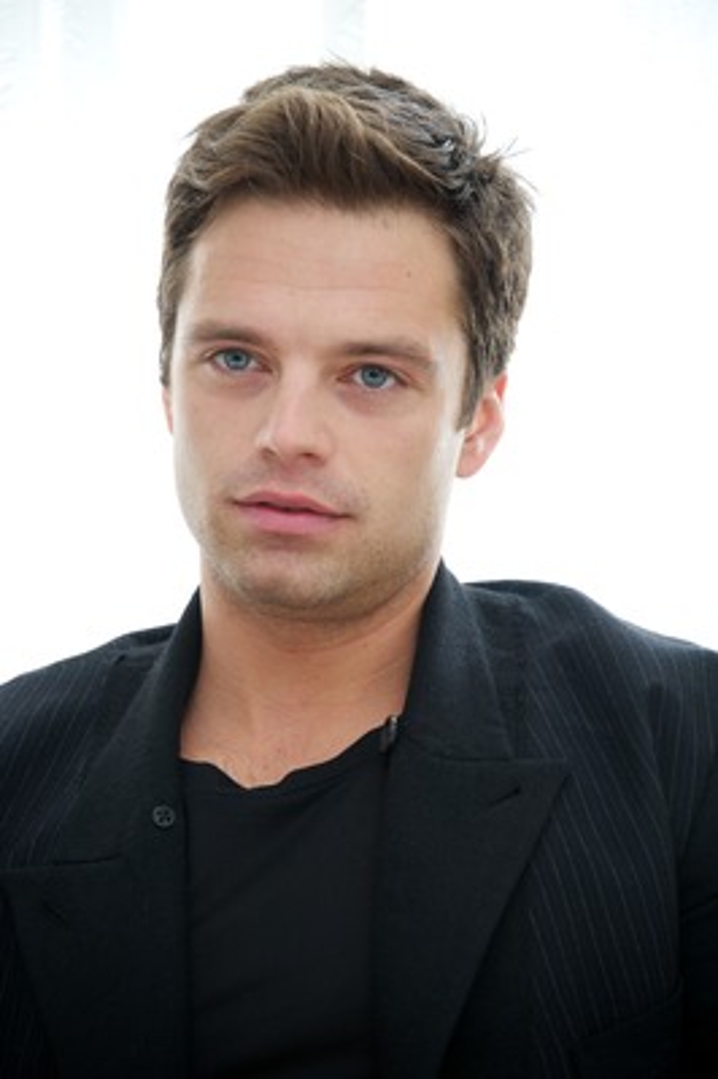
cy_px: 540
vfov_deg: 10.8
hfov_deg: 7.2
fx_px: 5694
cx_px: 359
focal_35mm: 190
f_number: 5.6
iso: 500
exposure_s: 1/60
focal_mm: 190
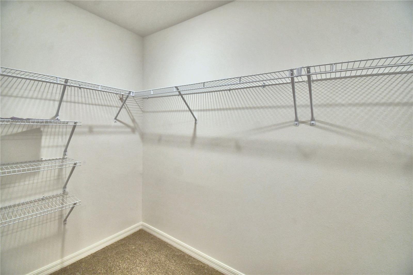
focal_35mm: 15
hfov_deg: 100.4
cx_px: 206
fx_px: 172
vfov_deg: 77.3
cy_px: 138
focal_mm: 10
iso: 400
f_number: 4.5
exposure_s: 1/80
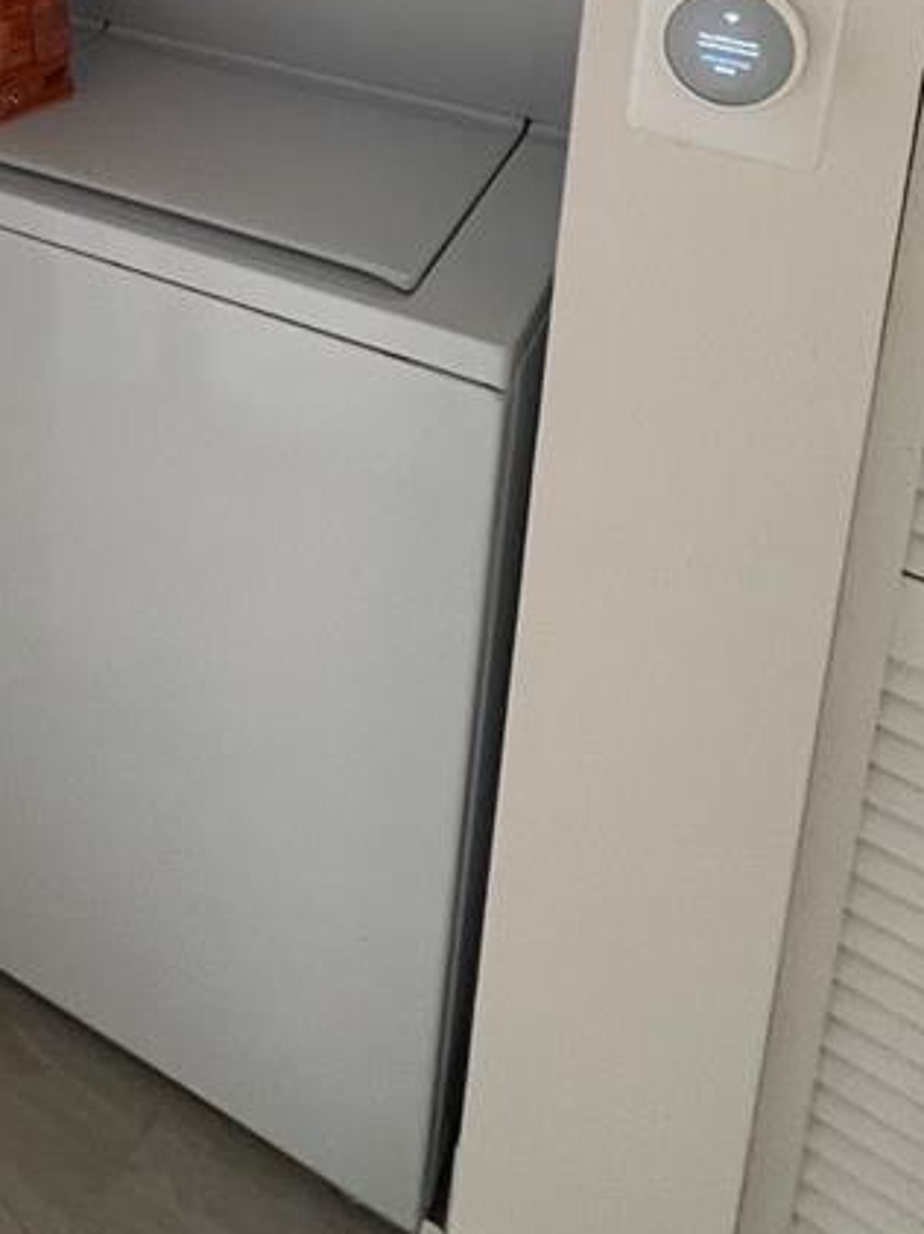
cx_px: 94
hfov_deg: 36.3
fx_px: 1318
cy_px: -158
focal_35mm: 37
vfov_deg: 39.7
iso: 160
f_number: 1.8
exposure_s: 1/60
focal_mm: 1.57
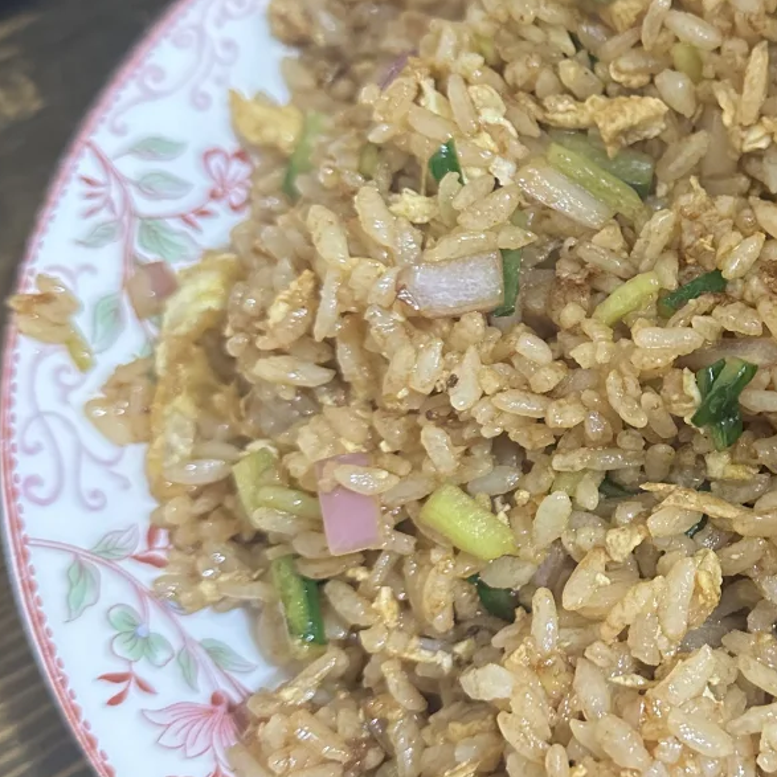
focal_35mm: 52
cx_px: 706
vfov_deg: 32.8
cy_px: 359
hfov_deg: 31.2
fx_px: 1321
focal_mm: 6.86
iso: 800
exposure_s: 1/50
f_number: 1.78
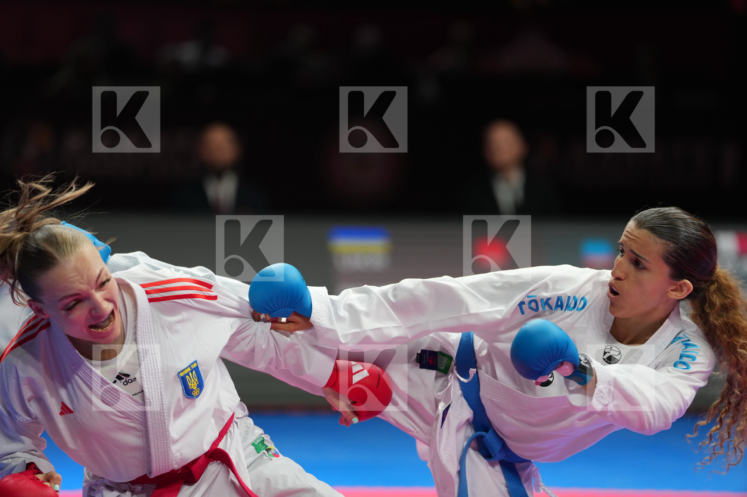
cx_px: 374
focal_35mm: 200
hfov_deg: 10.3
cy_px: 248
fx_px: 4149
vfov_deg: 6.9
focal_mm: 200
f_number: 2.8
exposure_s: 1/1000
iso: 1000
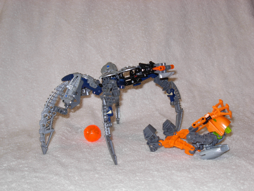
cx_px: 127
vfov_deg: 22.9
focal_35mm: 64
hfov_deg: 30.3
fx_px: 470
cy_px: 96
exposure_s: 1/32
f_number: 3.4
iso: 79
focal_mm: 10.5
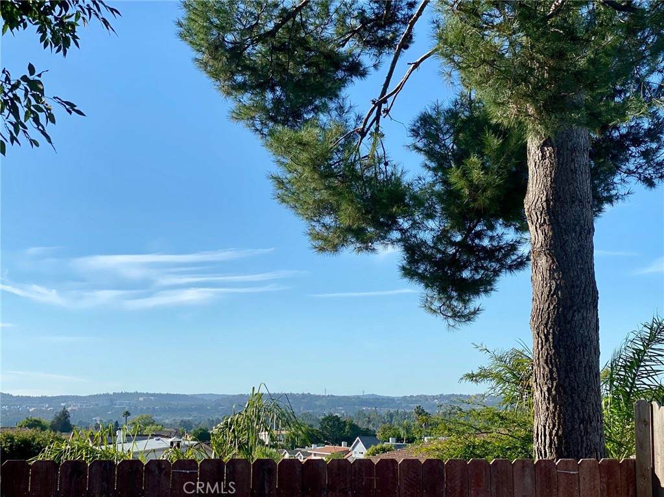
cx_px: 332
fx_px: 997
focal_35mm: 52
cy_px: 248
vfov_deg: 28.0
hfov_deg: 36.8
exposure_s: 1/1410
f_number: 2
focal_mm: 6
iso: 20
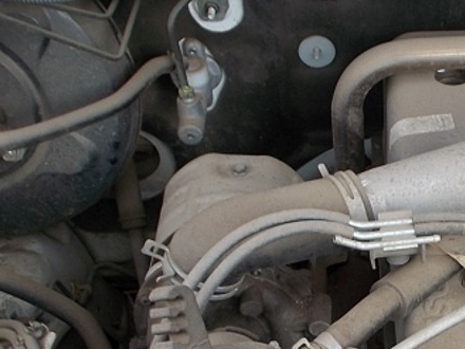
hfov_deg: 22.5
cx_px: 488
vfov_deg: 17.5
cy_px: 317
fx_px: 1115
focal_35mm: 83
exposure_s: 1/80
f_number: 3.4
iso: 80
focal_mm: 5.3
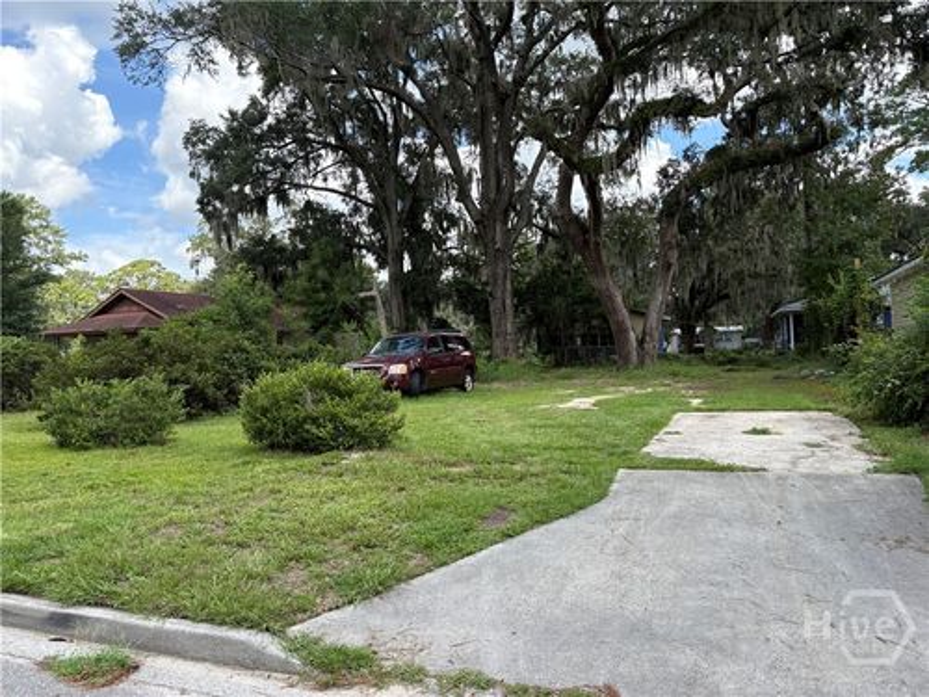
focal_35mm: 26
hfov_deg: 67.3
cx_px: 464
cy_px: 348
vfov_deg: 53.1
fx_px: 698
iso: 64
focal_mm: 5.96
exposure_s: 1/1048
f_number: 1.6
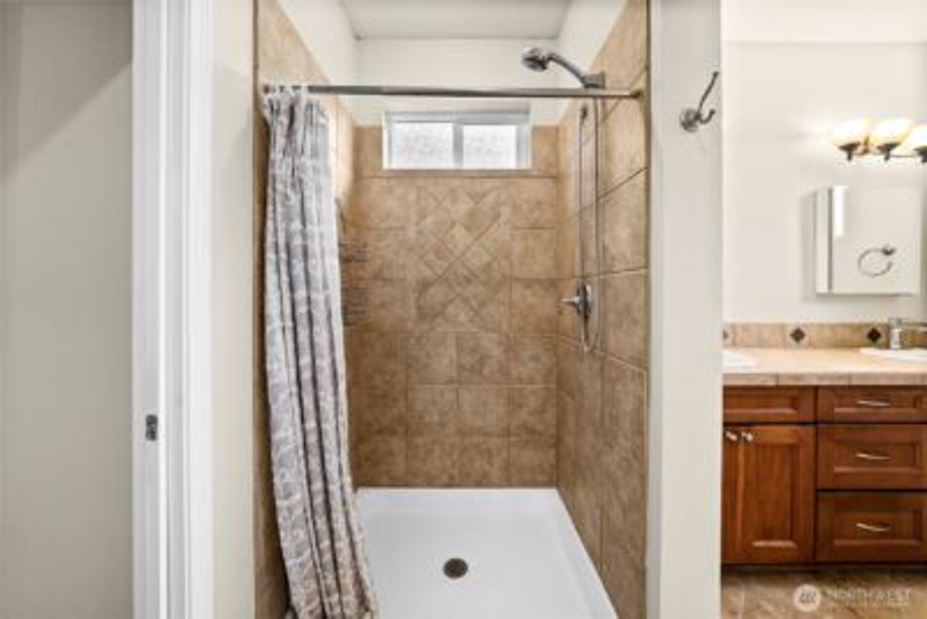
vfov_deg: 90.1
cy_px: 310
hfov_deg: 112.6
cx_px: 464
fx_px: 309
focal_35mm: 12
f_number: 7.1
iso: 1000
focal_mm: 12
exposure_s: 1/4
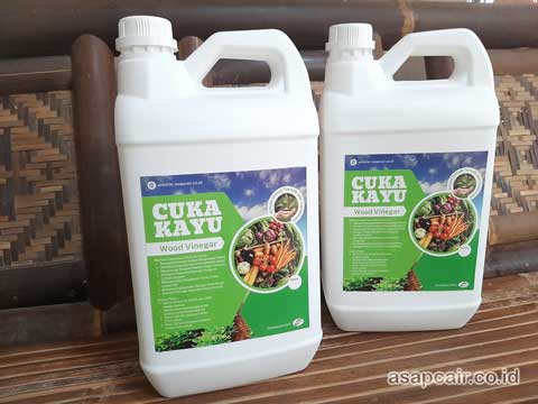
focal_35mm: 27
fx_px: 420
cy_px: 202
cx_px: 269
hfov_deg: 65.3
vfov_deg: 51.4
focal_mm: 3.93
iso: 400
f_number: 1.7
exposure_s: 1/20
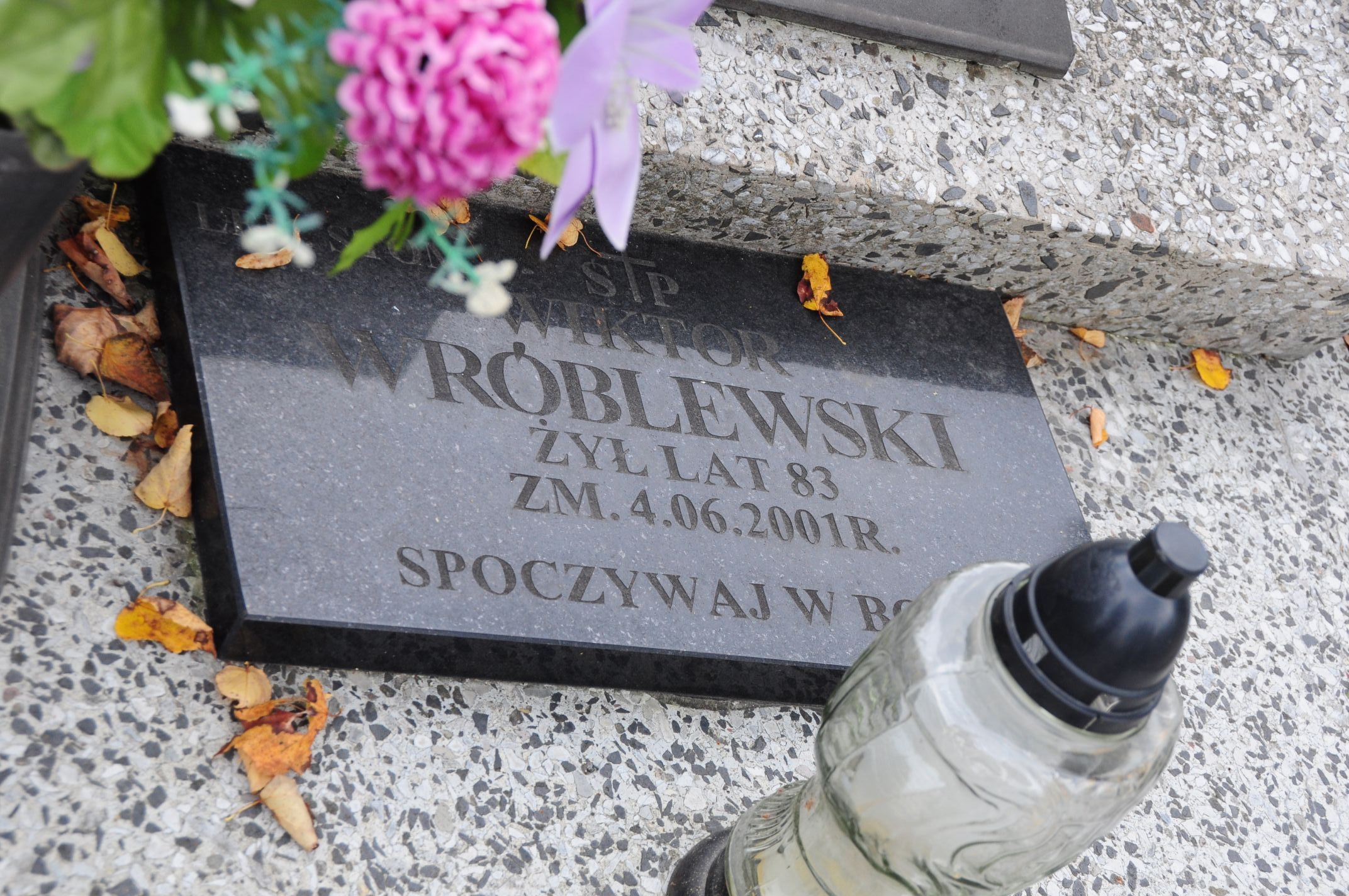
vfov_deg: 18.9
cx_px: 674
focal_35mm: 72
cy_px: 448
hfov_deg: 28.1
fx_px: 2695
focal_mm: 48
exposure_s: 1/250
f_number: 7.1
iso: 400
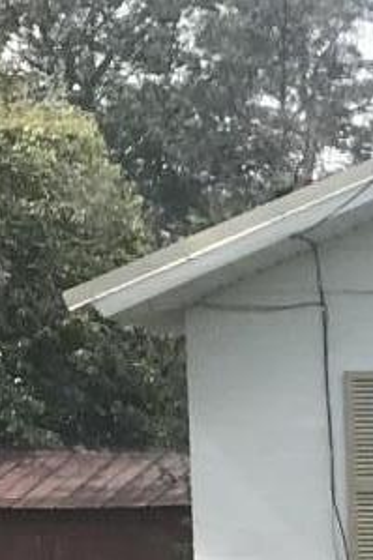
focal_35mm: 195
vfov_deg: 10.2
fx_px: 3034
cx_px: 1389
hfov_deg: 6.1
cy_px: 850
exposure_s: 1/1088
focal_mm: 3.99
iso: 20
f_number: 1.8
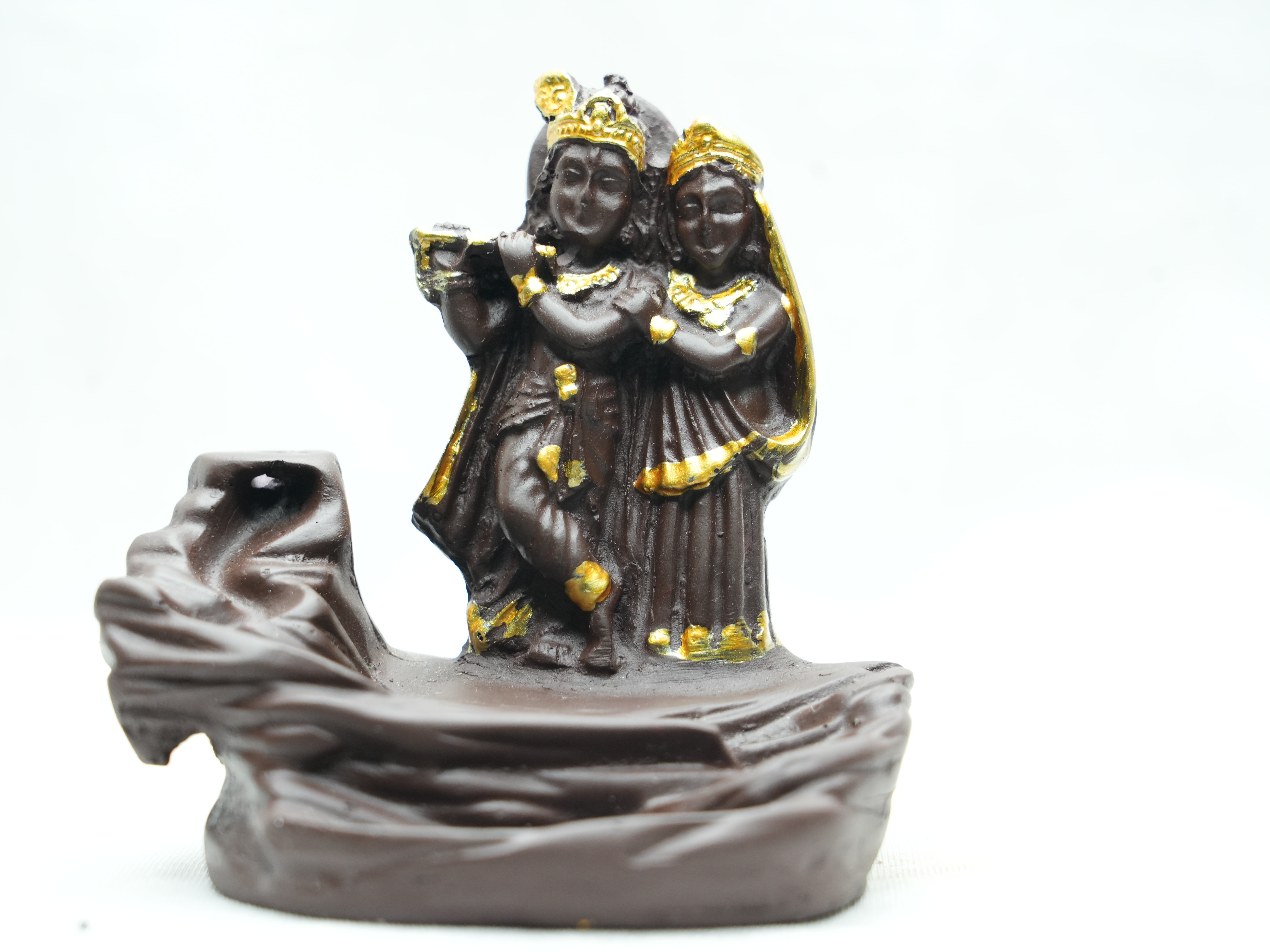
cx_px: 567
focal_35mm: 114
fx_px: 4183
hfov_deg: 17.3
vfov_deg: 13.0
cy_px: 477
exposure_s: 1/50
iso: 1000
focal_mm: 105
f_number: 7.1
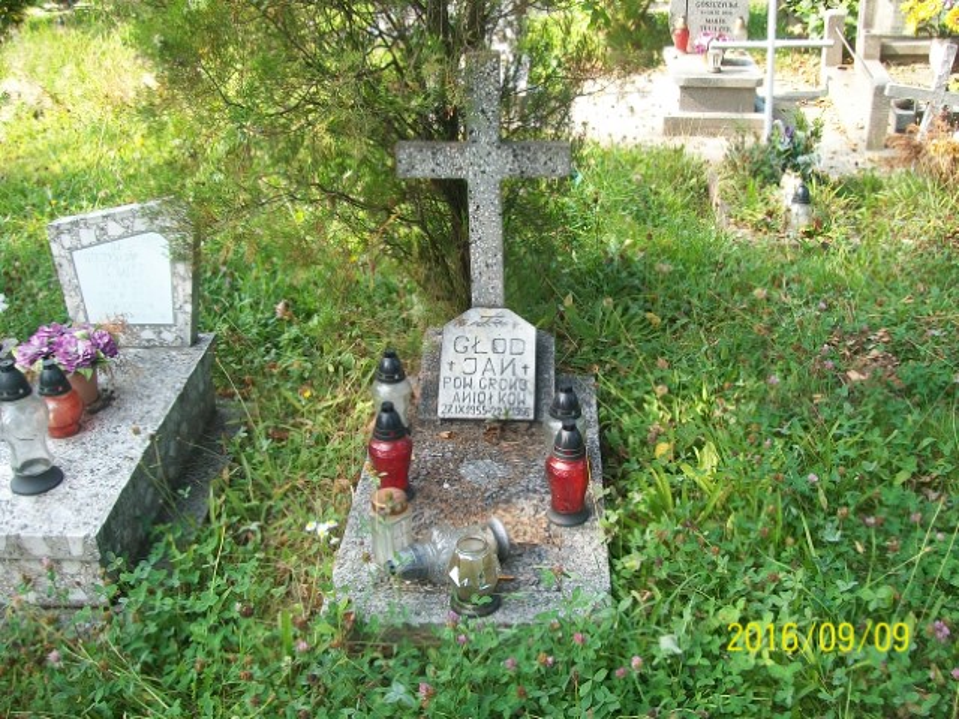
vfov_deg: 39.7
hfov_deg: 51.4
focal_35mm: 36
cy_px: 360
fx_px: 997
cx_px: 480
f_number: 2.7
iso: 80
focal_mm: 6
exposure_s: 1/160
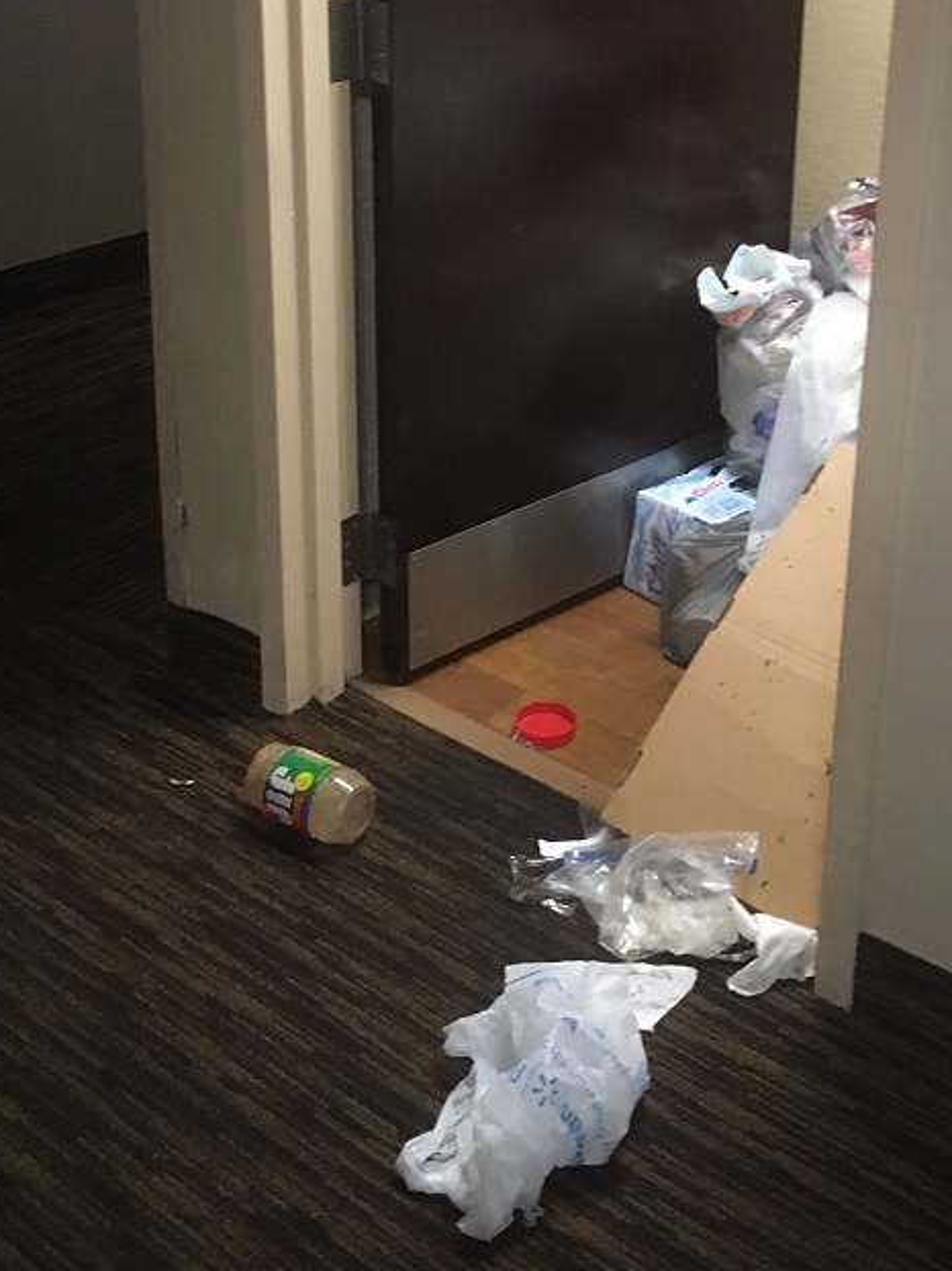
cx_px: 613
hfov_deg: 30.7
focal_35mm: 47
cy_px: 257
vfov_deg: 38.9
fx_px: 1725
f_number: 2.2
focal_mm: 4.15
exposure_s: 1/15
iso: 250
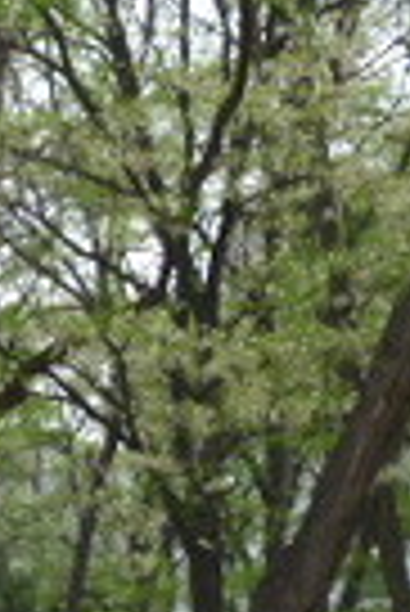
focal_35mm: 174
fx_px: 2965
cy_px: 932
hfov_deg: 7.8
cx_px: -81
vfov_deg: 11.3
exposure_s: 1/250
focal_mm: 6.8
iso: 100
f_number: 3.2
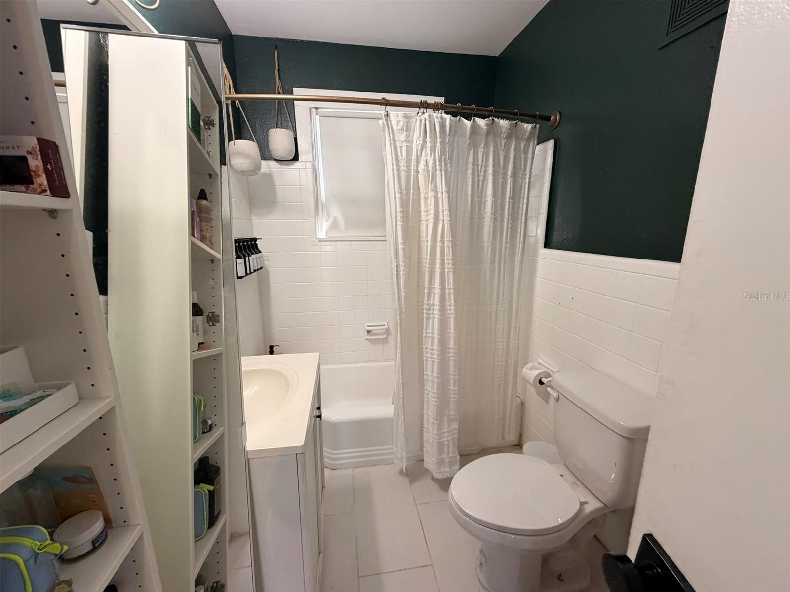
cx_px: 395
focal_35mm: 14
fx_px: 320
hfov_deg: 102.1
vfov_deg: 85.7
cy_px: 296
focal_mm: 2.22
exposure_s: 1/60
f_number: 2.2
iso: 320
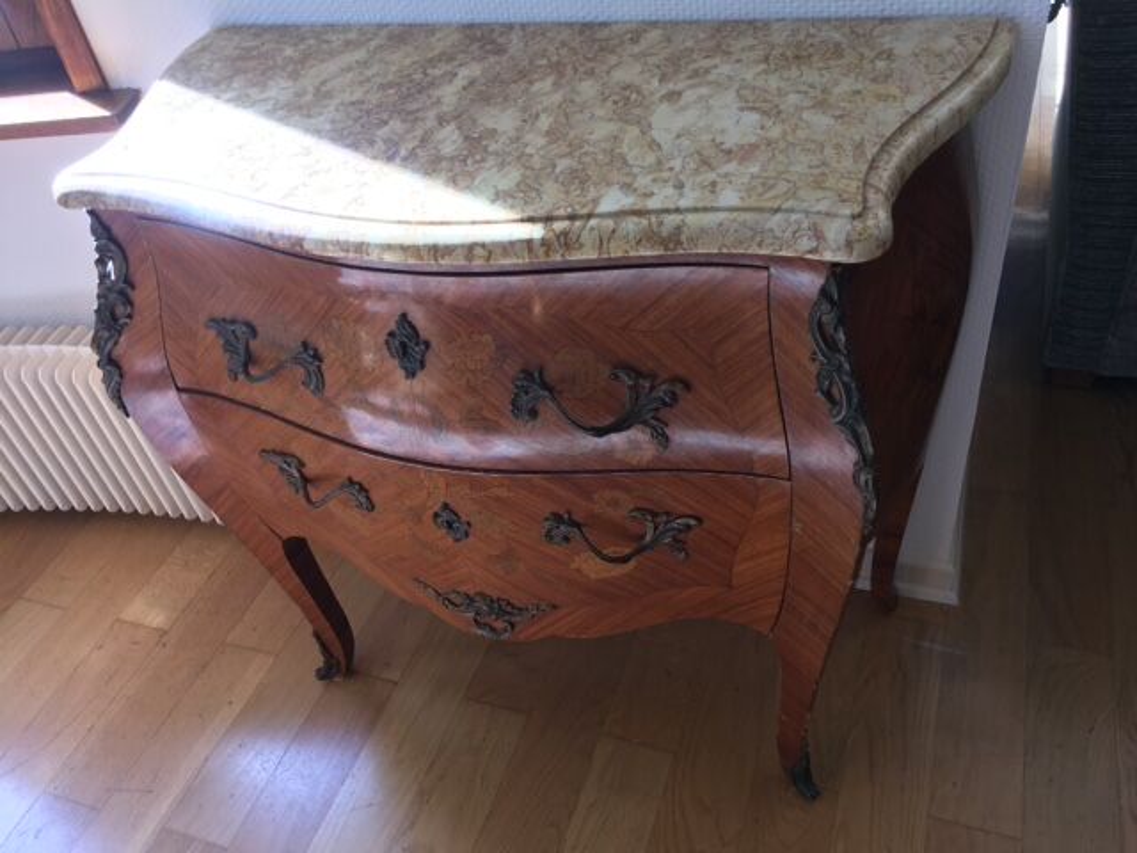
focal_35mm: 29
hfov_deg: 61.7
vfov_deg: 48.2
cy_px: 426
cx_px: 568
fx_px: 953
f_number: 2.2
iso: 25
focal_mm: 4.15
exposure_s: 1/50
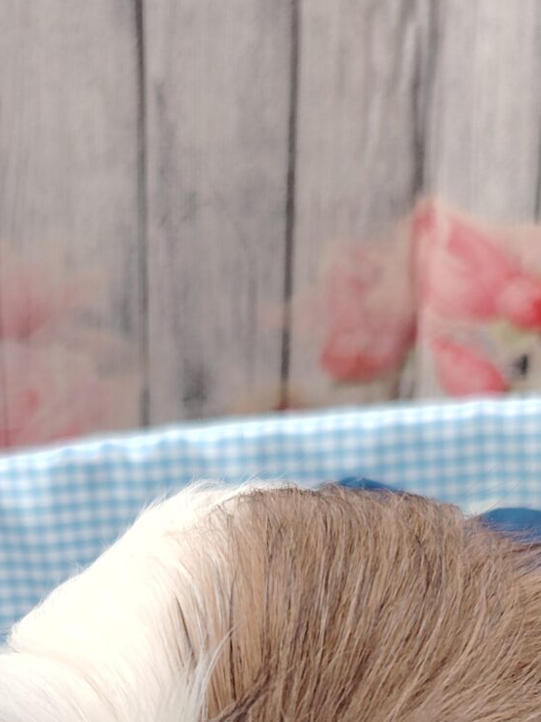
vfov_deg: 20.9
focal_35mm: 83
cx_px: 208
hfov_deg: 17.8
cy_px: 995
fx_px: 1730
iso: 191
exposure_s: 1/100
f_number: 1.75
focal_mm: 5.25
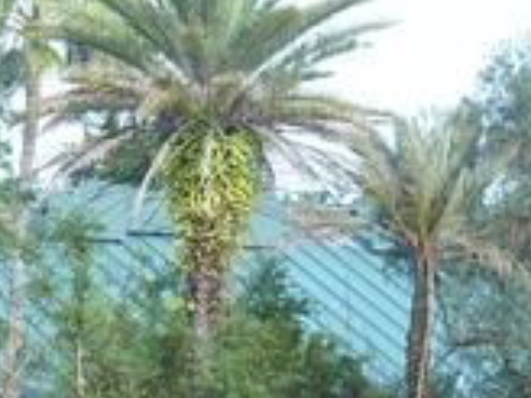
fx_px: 5216
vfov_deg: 4.4
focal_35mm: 340
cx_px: -6
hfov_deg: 5.8
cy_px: 534
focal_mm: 26.2
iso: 100
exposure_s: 1/250
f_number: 3.5
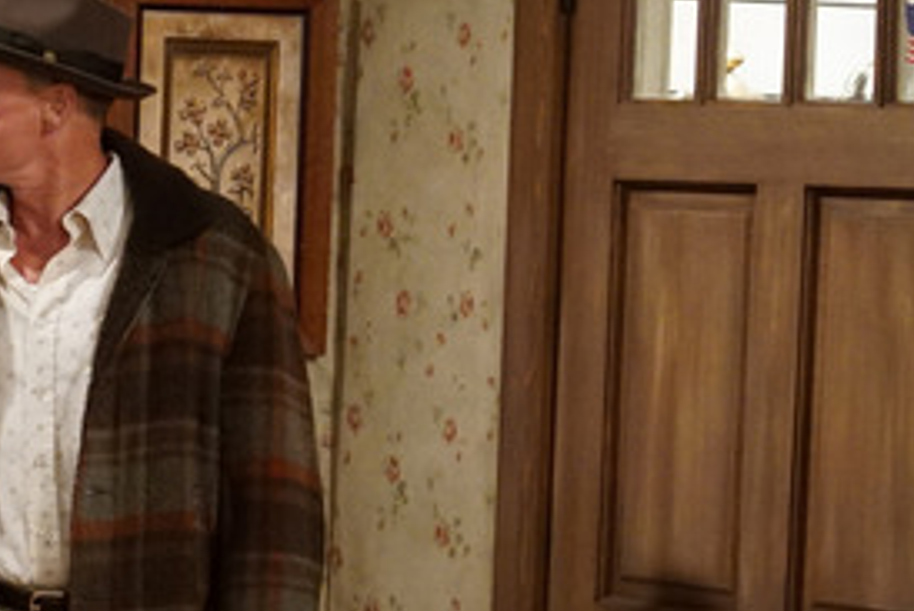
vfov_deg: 6.3
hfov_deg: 9.3
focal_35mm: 219
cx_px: -27
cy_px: 599
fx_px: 5563
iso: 8000
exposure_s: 1/160
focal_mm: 77
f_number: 4
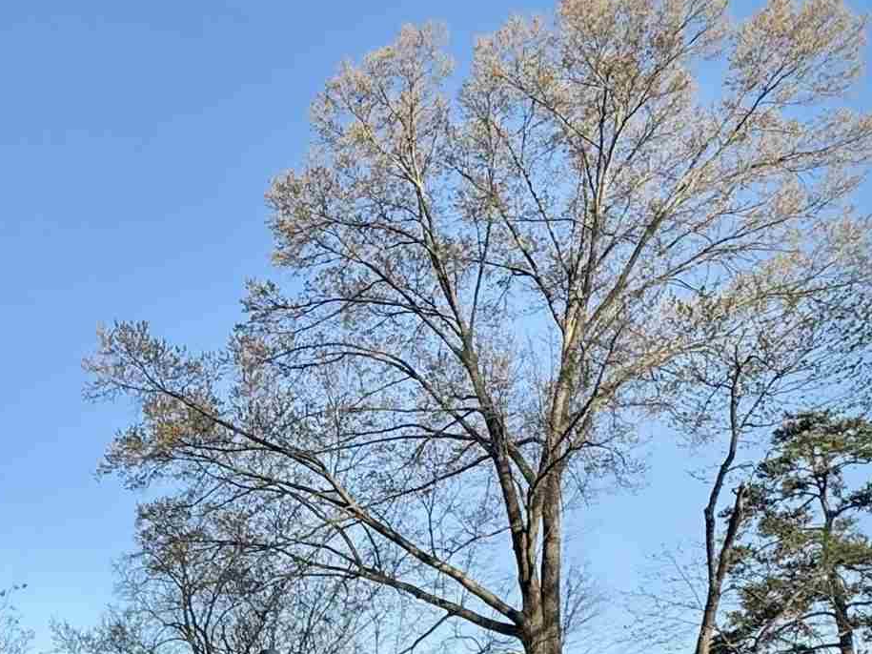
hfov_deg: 36.2
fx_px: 1184
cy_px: 854
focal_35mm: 47
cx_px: -10
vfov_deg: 26.2
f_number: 2.2
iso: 50
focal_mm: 2.22
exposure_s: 1/587
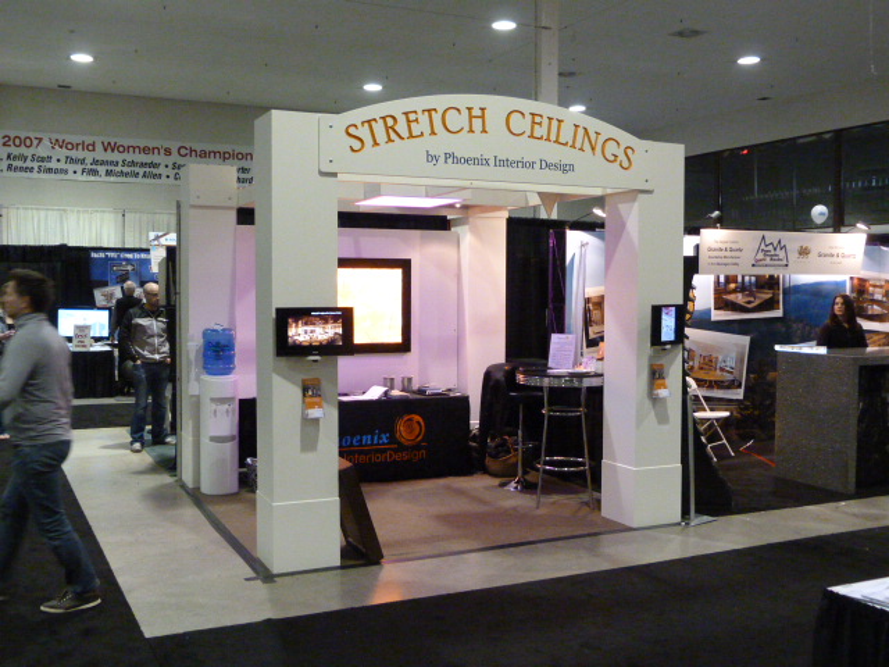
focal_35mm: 36
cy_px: 334
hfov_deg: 51.4
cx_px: 444
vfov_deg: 39.7
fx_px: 925
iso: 800
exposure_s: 1/40
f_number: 3.1
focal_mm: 6.5
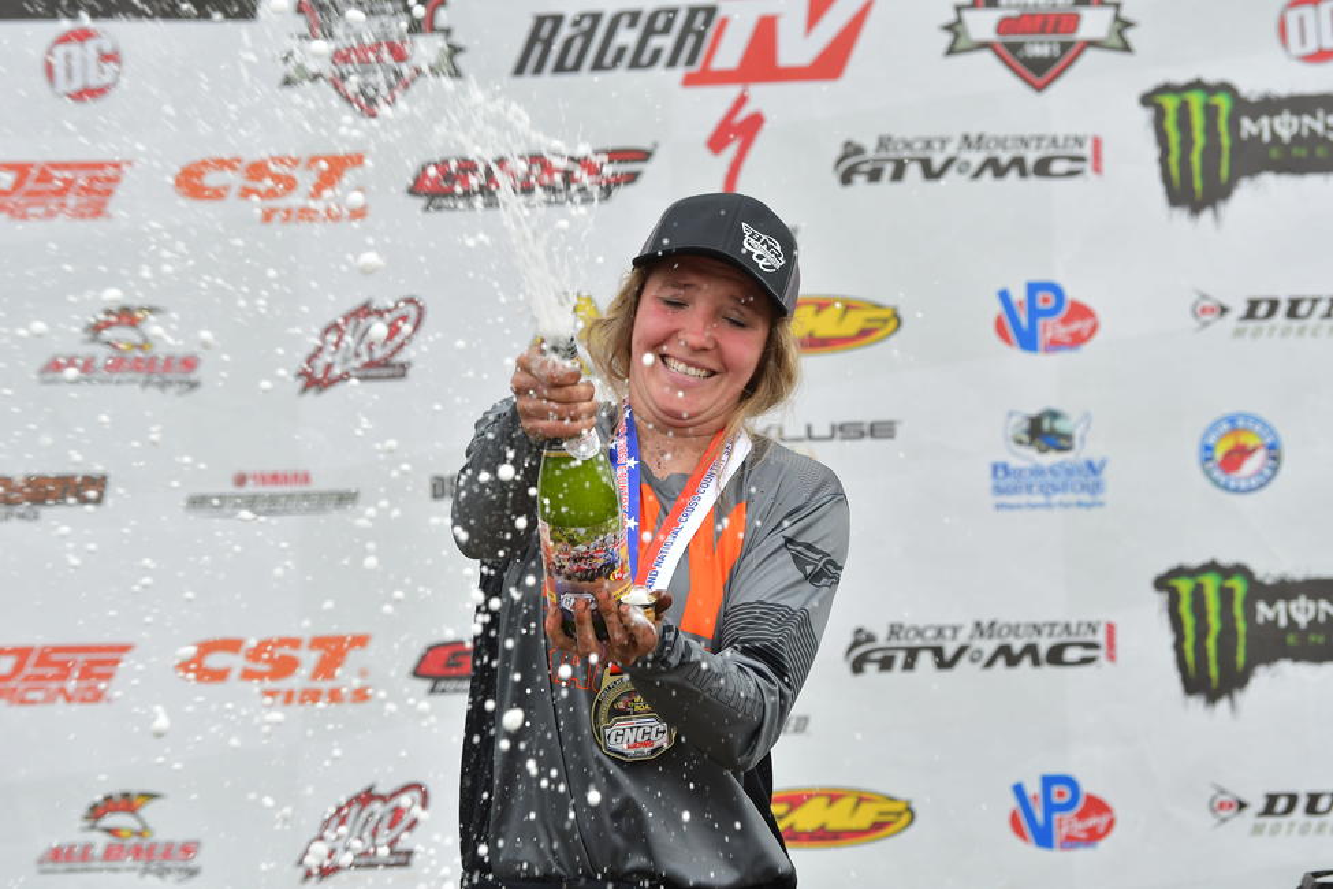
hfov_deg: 10.2
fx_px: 7498
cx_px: 666
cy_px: 444
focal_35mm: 202
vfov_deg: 6.8
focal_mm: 135
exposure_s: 1/500
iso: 560
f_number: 4
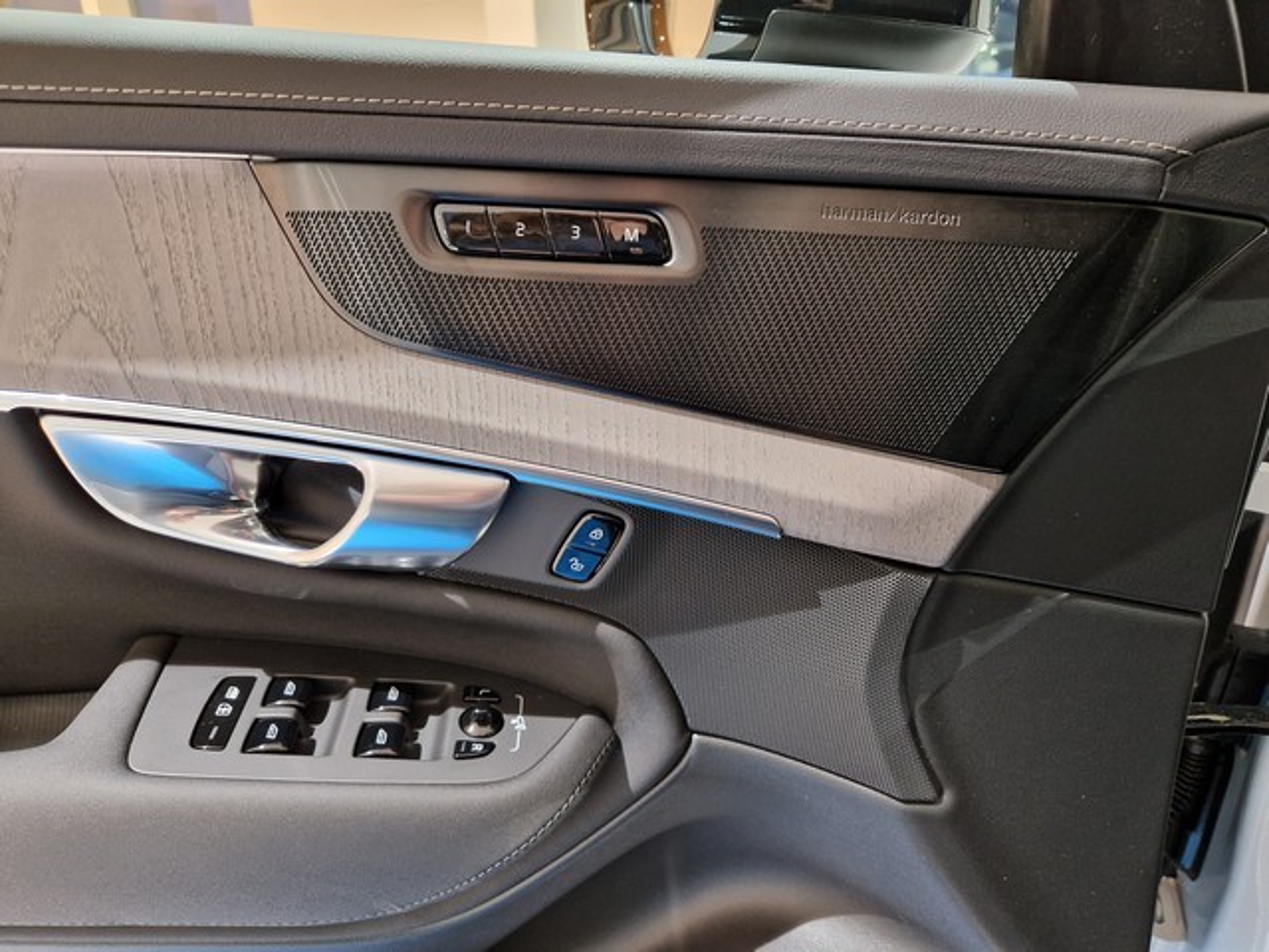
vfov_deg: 58.9
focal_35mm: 23
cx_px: 634
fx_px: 843
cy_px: 476
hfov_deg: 73.9
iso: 250
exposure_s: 1/28
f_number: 1.8
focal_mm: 5.4
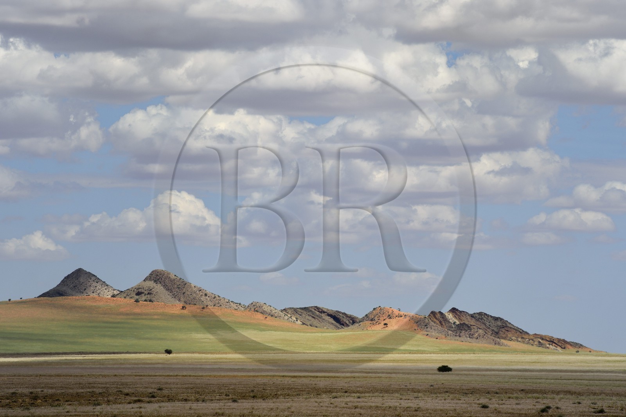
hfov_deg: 10.3
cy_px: 208
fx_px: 3477
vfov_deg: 6.9
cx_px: 313
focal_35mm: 200
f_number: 13
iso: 200
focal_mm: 200
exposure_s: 1/500
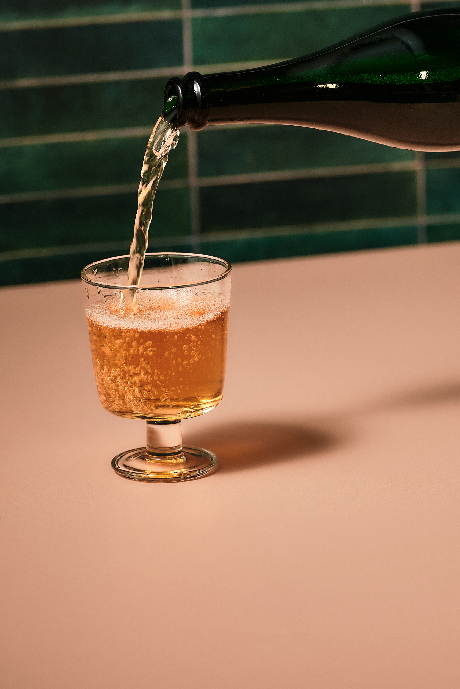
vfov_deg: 14.2
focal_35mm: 144
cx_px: 347
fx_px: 2759
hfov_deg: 9.5
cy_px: 236
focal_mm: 61
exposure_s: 1/250
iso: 160
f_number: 2.8
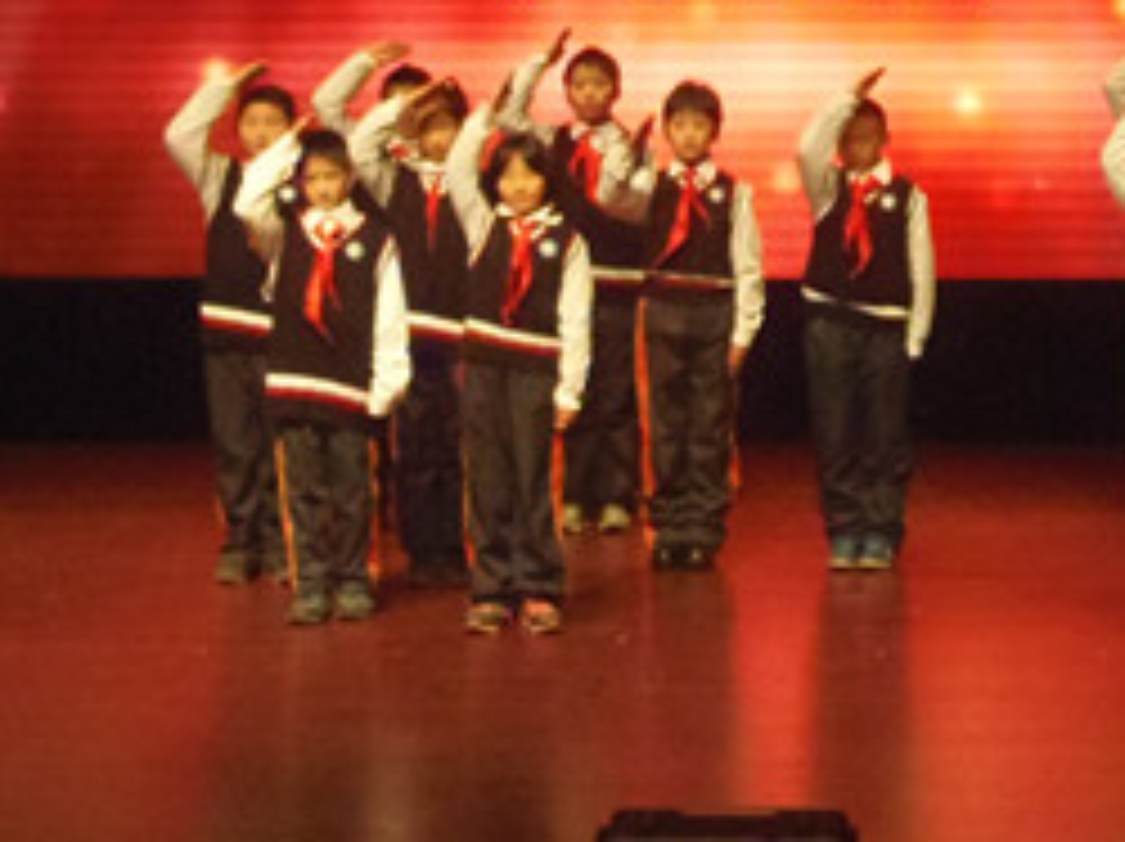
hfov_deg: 12.6
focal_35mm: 157
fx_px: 5098
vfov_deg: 9.3
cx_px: 819
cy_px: -108
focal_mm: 9.1
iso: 500
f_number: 3.8
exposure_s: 1/125
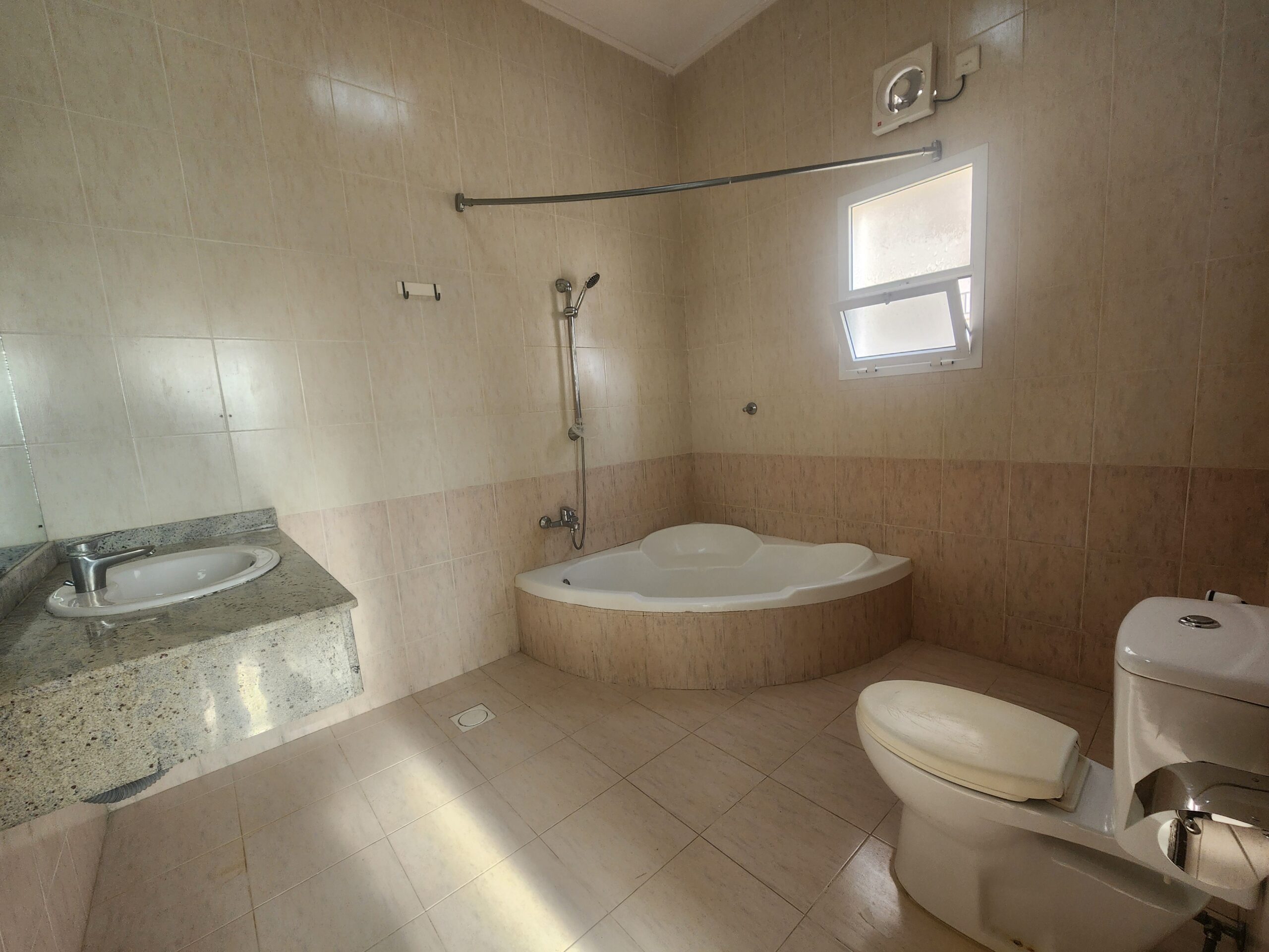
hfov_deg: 106.2
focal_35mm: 13
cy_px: 476
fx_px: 477
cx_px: 634
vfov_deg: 89.9
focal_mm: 2.2
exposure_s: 1/50
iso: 64
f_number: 2.2
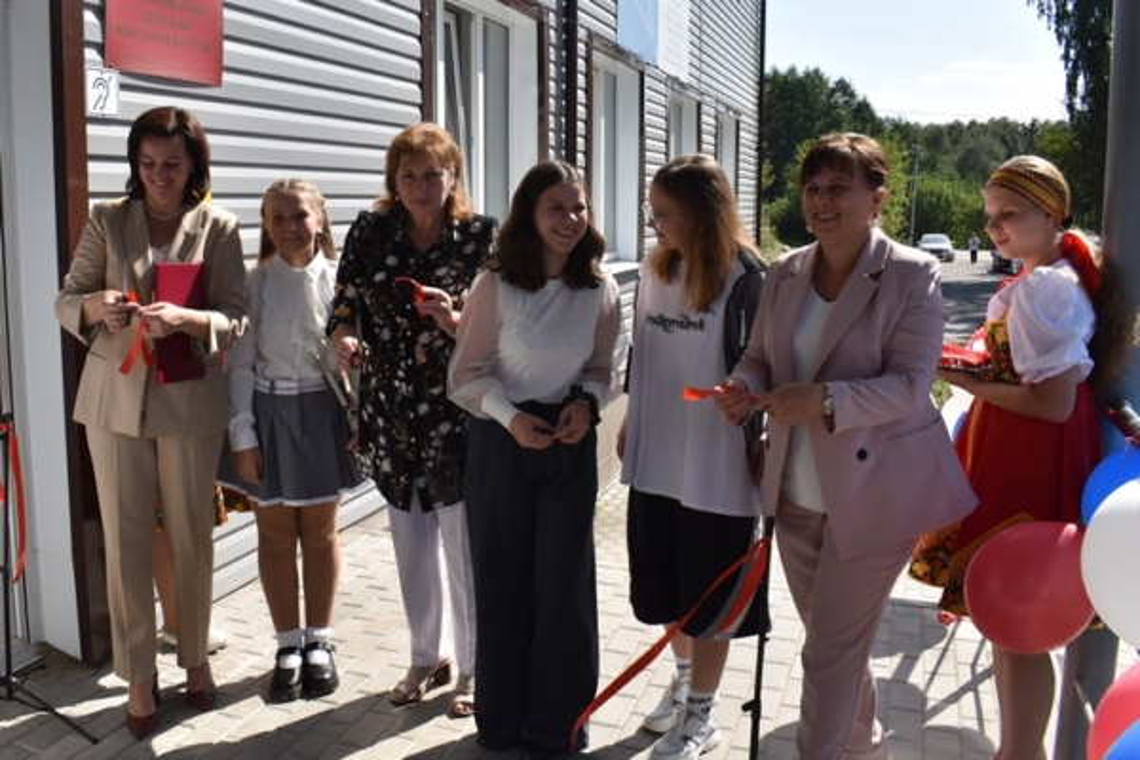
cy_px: 380
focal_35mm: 27
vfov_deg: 47.9
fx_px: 855
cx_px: 570
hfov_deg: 67.4
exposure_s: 1/200
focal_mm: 18
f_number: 11
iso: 100
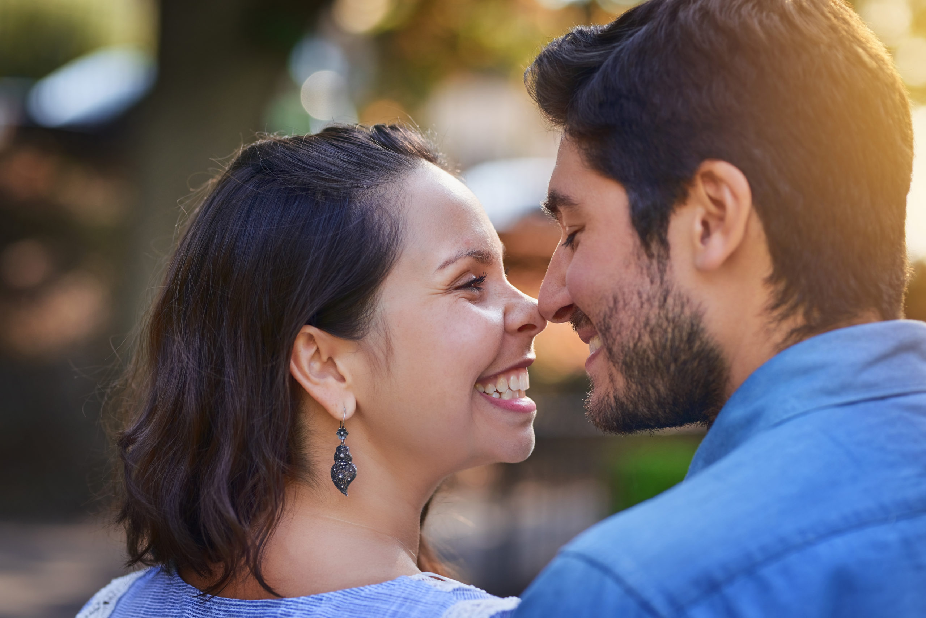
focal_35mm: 85
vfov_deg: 16.1
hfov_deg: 23.9
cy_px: 309
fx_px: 2187
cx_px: 463
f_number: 2.5
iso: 200
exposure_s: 1/500
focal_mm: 85
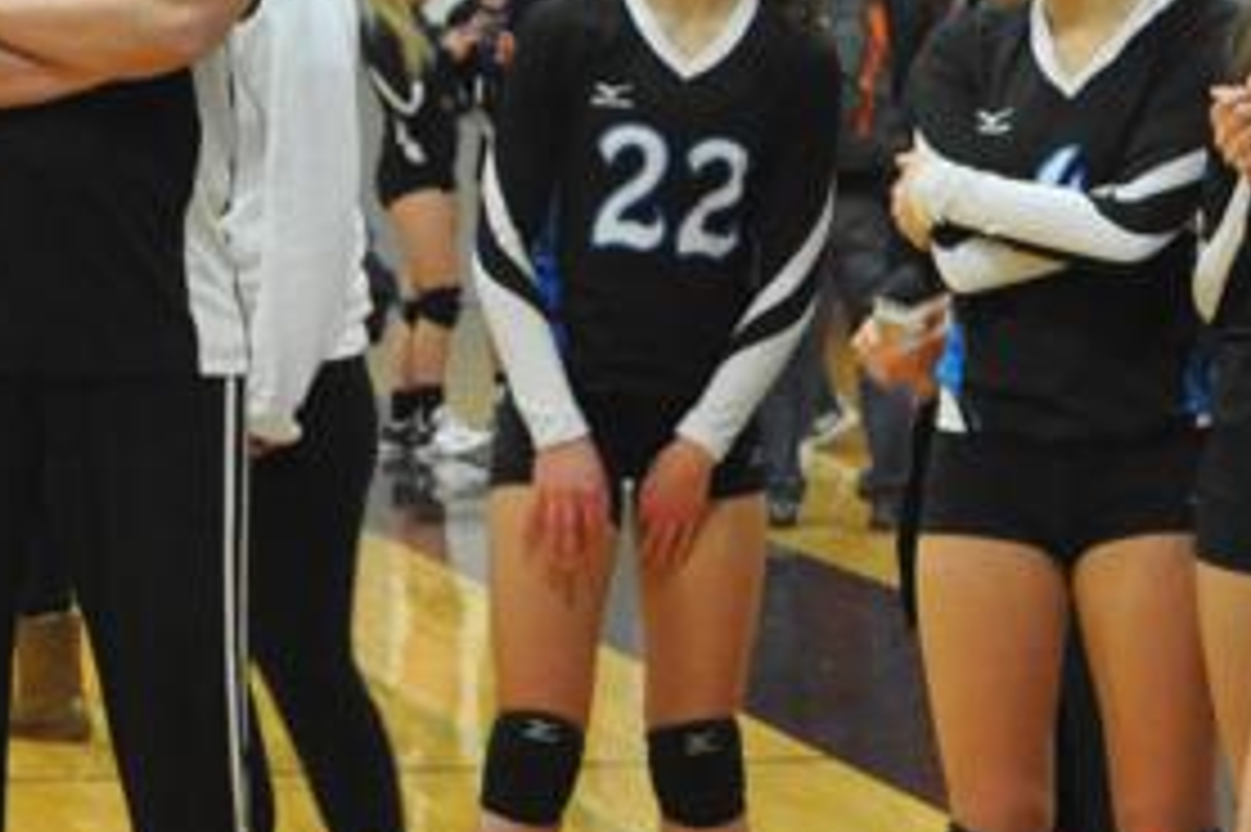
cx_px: 1377
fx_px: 7675
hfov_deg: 9.2
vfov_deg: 6.2
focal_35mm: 221
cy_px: 342
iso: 1600
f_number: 5.3
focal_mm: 40
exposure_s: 1/60
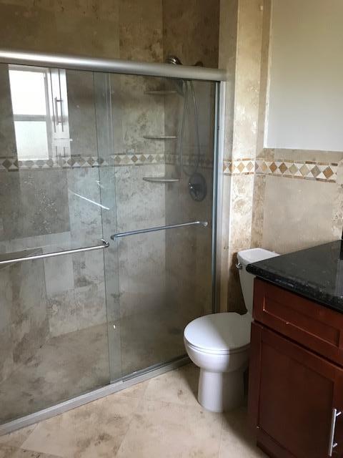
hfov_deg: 49.7
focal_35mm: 28
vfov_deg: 63.4
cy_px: 229
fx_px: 370
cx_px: 172
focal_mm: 3.99
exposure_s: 1/12
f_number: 1.8
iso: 100
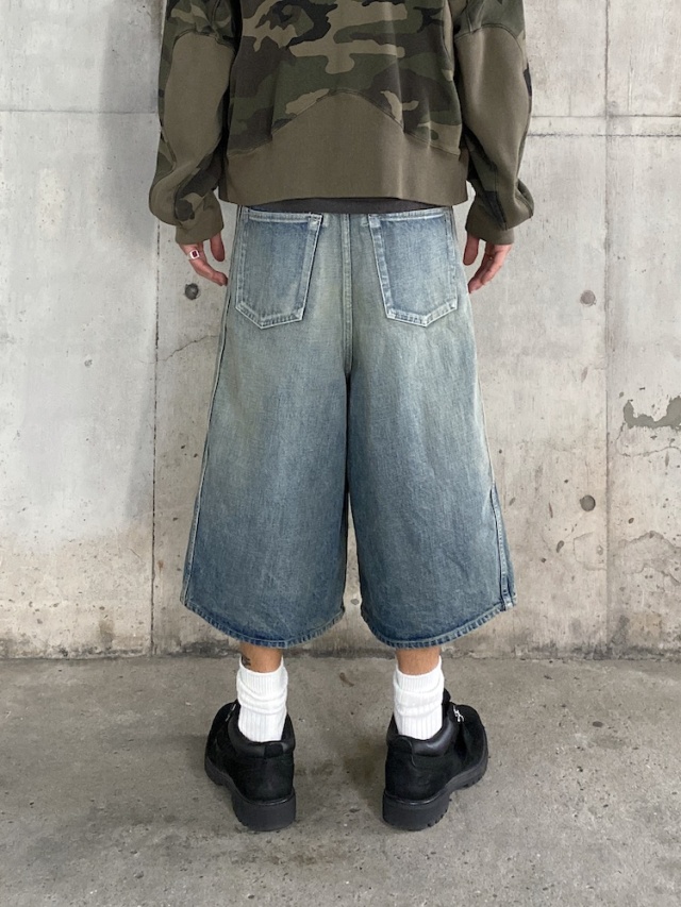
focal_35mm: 26
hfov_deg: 53.1
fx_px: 682
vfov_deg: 67.3
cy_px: 454
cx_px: 340
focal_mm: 4.25
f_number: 1.8
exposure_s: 1/43
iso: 500
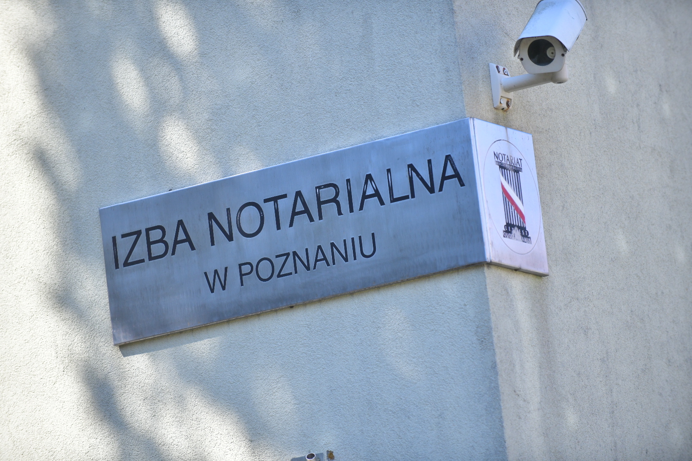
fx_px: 3844
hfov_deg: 10.3
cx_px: 346
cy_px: 230
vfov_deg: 6.9
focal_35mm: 200
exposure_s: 1/2500
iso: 560
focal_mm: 200
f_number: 2.8
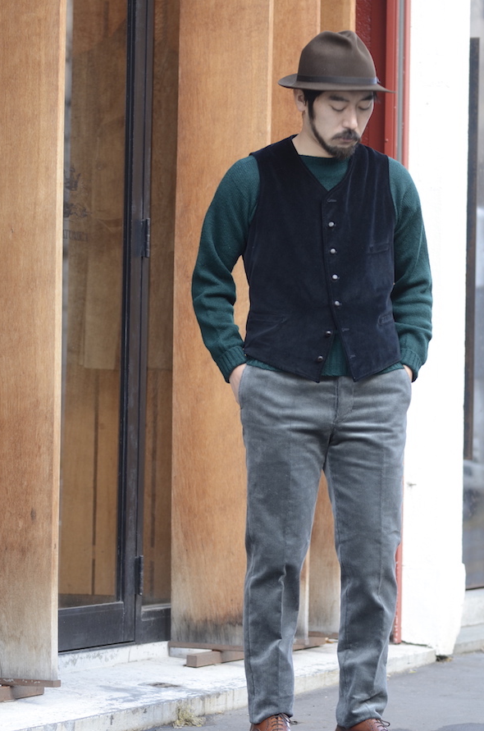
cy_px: 377
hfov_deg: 9.3
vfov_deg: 14.0
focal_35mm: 147
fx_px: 2970
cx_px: 249
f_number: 1.8
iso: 200
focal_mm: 85
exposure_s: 1/60
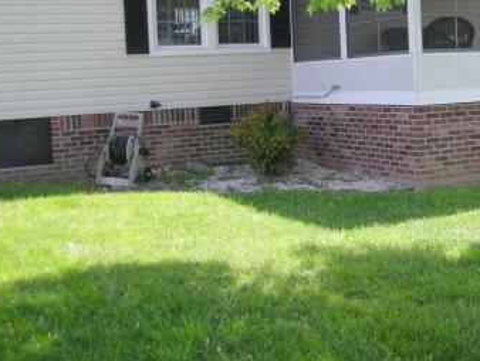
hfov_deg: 31.5
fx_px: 833
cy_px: 105
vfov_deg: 24.3
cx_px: 369
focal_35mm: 60
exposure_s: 1/224
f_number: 2.8
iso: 50
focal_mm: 5.7
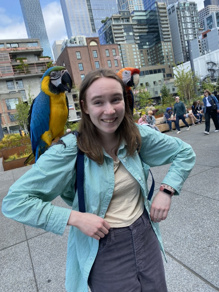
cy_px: 146
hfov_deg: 53.1
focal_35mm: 26
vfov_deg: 67.3
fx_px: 219
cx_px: 110
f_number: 1.8
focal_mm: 4.25
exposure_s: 1/1072
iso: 32
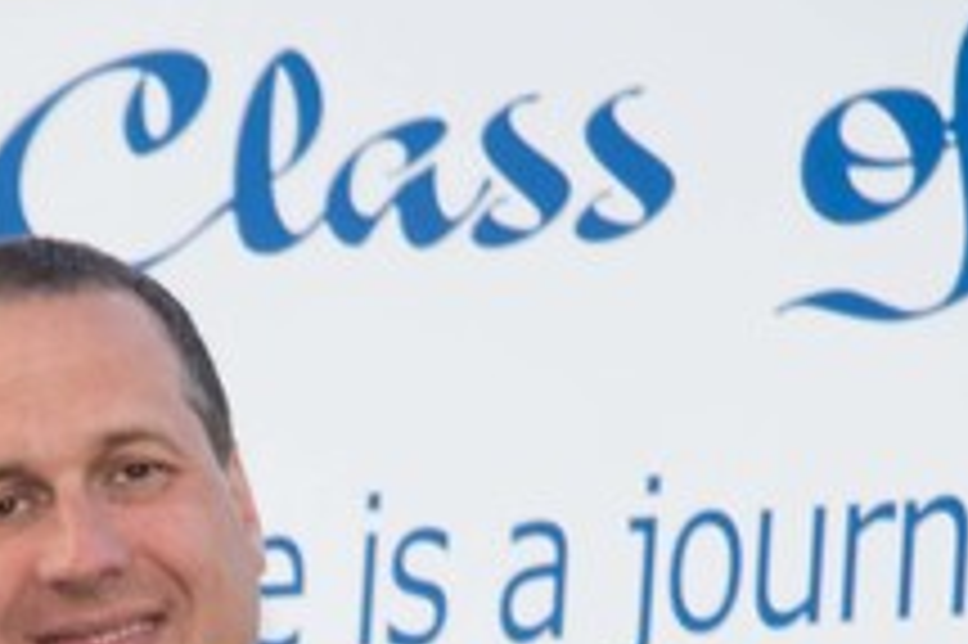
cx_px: 59
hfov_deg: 3.9
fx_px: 14025
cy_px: 1148
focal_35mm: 522
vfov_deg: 2.6
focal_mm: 140
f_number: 7.1
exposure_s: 1/80
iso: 800
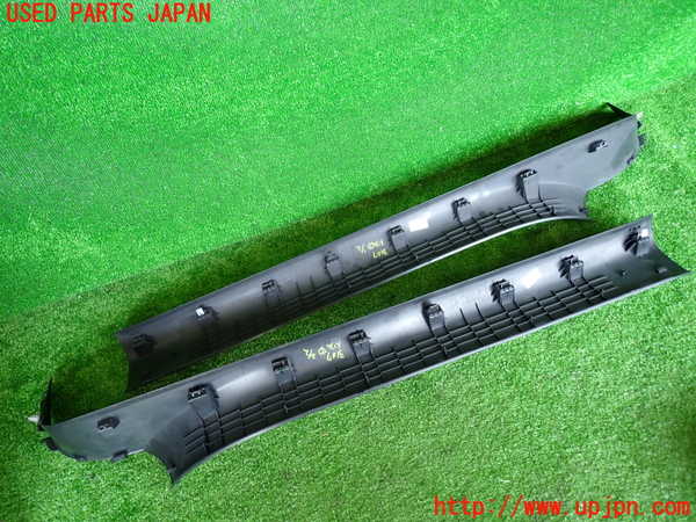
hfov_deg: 69.4
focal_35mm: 25
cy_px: 261
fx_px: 503
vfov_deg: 54.9
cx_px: 348
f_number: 2
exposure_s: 1/80
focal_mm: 4.5
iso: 200
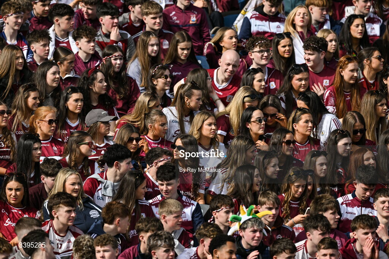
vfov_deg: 2.3
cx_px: 194
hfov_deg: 3.4
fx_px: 6484
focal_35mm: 600
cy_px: 130
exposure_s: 1/3200
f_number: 5.6
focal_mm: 600
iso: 400
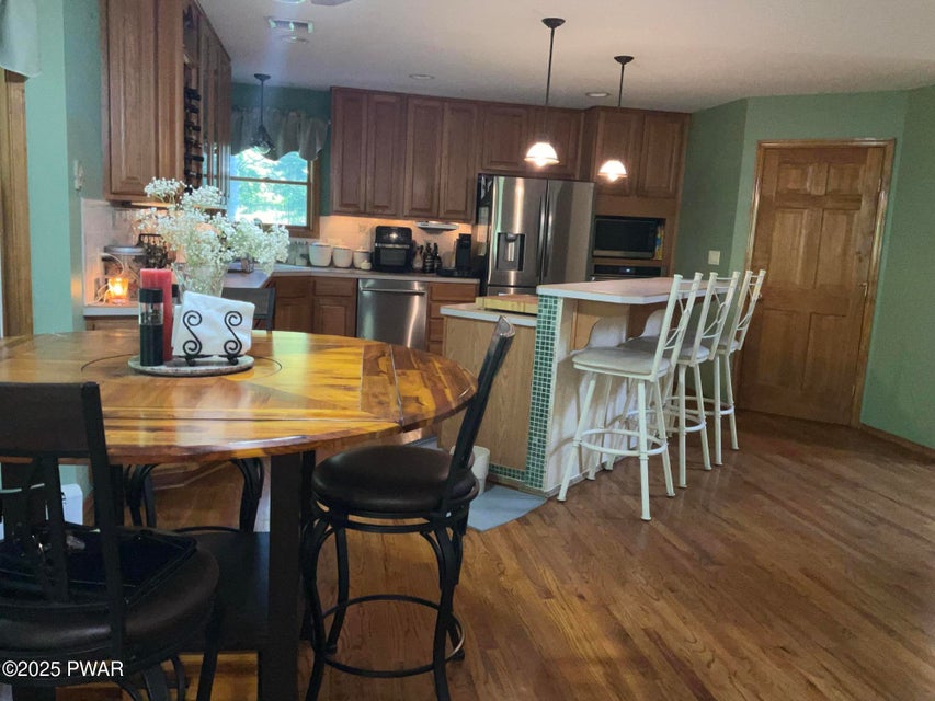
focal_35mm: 29
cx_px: 468
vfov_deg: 48.2
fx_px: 783
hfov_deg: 61.7
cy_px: 350
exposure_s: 1/60
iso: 80
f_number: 1.8
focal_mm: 3
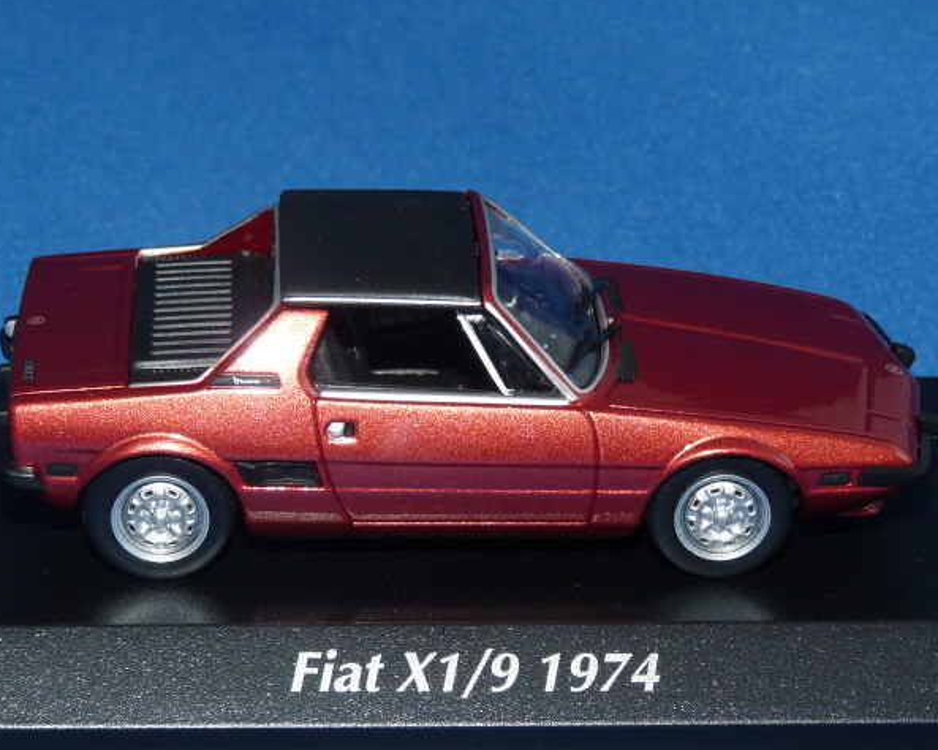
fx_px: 3247
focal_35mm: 117
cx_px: 457
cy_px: 372
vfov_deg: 13.2
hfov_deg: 16.4
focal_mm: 11.5
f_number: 4
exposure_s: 1/30
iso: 100
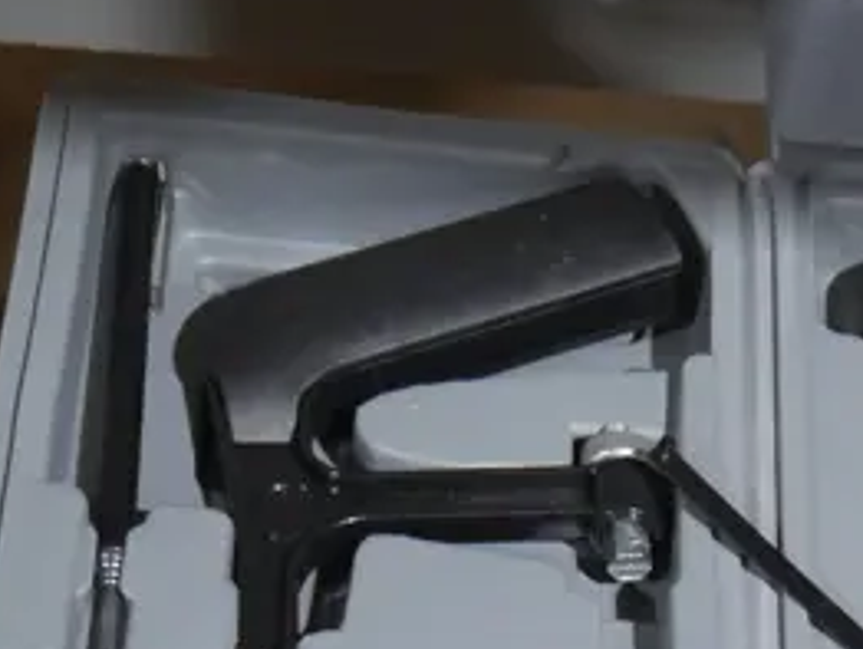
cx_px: 1327
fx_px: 3119
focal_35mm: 125
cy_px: 977
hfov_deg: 14.6
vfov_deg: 11.4
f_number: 3.6
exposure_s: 1/60
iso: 1250
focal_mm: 16
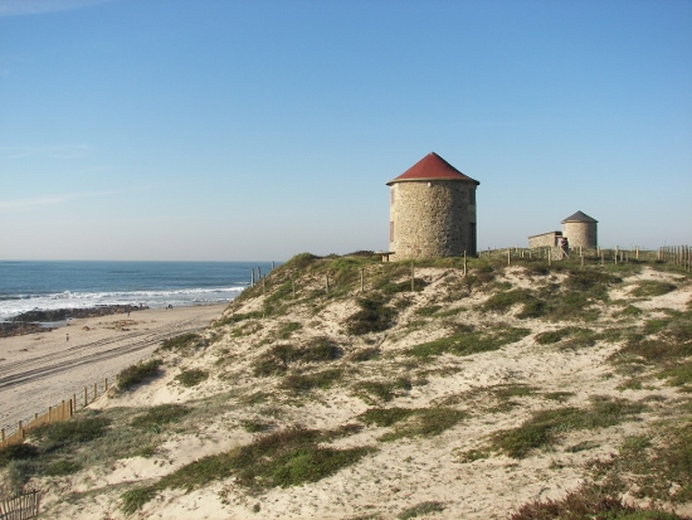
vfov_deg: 39.7
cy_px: 260
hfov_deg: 51.3
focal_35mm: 36
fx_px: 720
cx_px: 346
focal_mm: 6
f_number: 4
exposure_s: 1/500
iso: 50
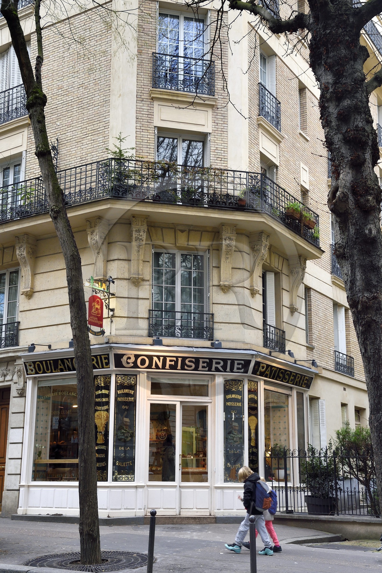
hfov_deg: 29.2
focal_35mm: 46
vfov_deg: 42.7
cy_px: 286
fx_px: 732
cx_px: 191
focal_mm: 46
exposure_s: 1/80
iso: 800
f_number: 7.1
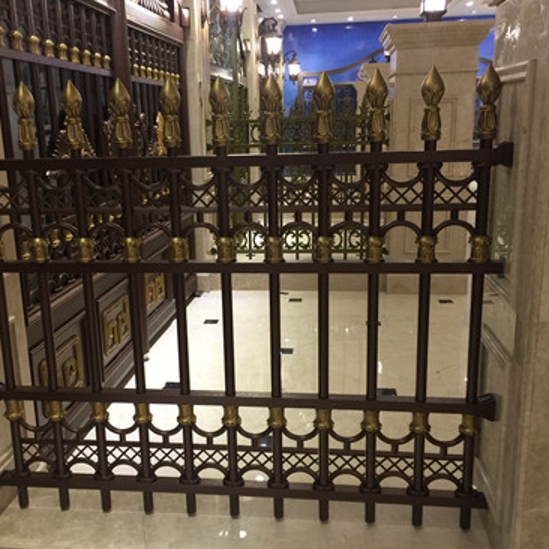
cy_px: 274
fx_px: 628
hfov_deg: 47.2
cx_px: 248
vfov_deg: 47.2
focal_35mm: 35
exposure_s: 1/17
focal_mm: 4.15
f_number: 2.2
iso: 64
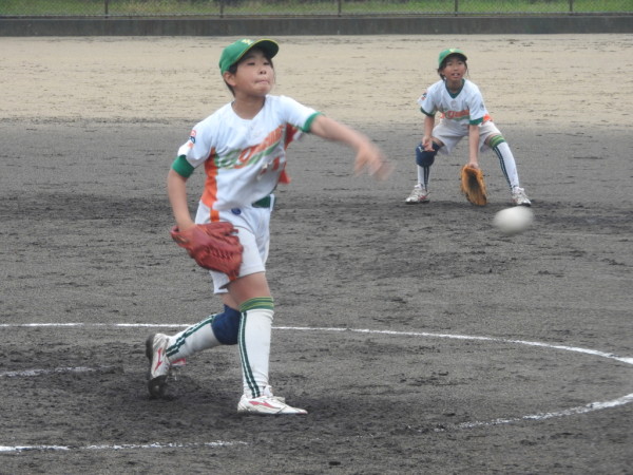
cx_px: 316
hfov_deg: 7.9
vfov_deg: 5.9
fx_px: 4572
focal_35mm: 250
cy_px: 238
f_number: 5.5
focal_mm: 44.8
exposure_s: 1/125
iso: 200
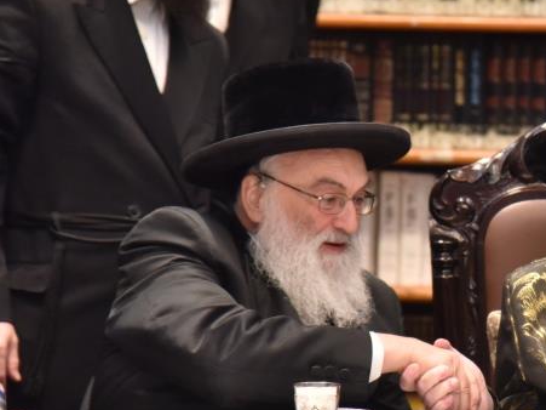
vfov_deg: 5.7
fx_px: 4131
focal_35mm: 262
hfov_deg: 7.5
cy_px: 247
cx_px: 559
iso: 2000
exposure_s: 1/250
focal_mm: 120
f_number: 4
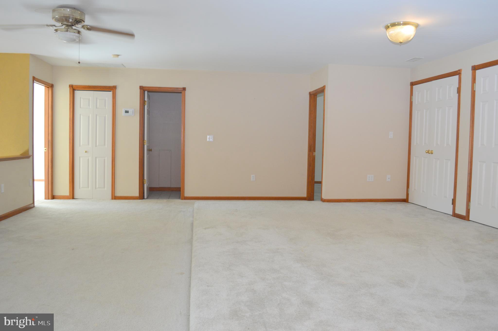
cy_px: 166
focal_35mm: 27
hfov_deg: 67.4
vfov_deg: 47.8
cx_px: 249
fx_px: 373
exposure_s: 1/20
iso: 400
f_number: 3.5
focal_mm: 18
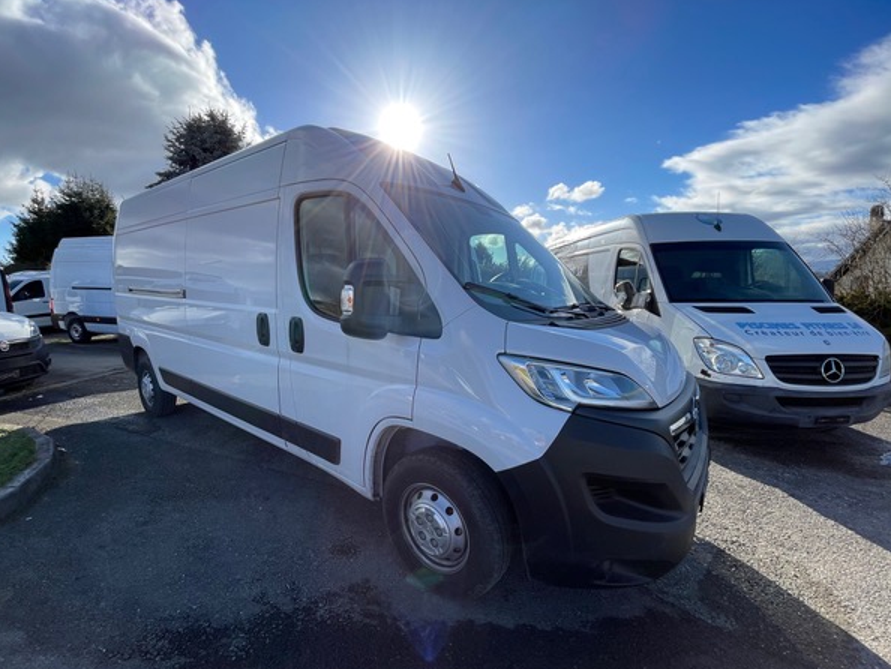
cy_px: 356
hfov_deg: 101.9
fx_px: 360
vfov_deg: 85.6
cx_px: 414
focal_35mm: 14
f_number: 2.4
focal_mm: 1.55
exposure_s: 1/841
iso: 25
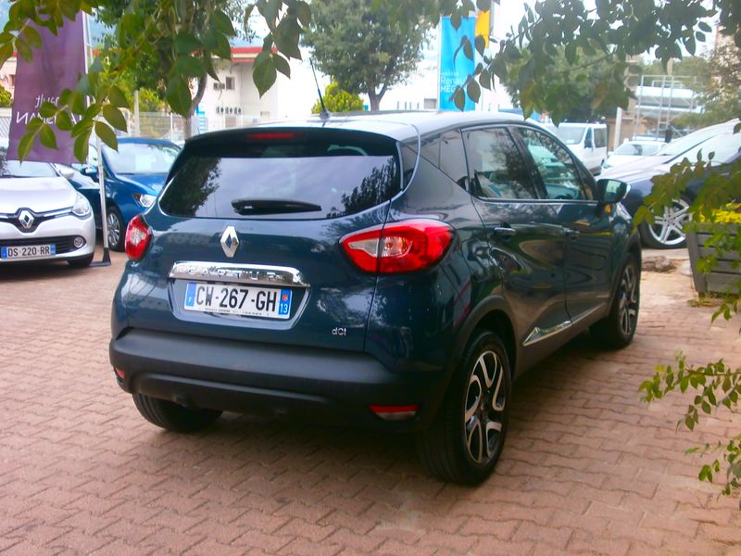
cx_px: 370
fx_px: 835
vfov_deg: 36.8
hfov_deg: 47.9
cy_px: 278
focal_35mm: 39
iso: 100
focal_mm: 6.9
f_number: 3.4
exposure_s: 1/40
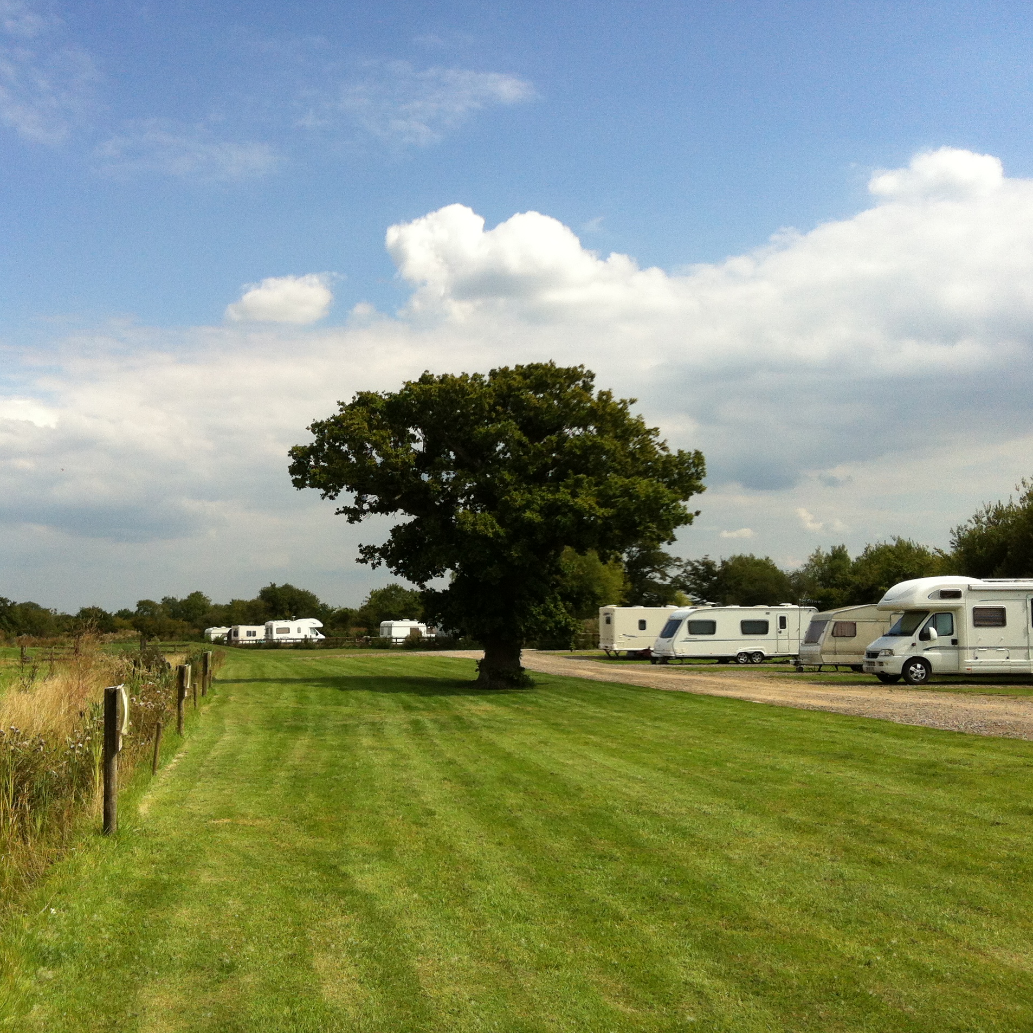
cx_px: 389
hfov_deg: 39.8
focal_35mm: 42
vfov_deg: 40.0
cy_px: 519
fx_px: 1418
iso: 80
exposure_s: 1/2320
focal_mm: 3.85
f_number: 2.8
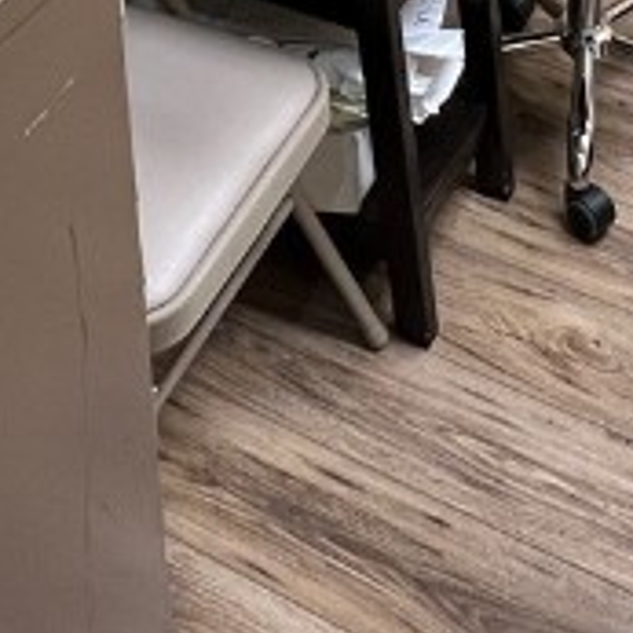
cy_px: -443
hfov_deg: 25.4
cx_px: 337
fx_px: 1407
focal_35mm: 68
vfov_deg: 19.9
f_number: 1.8
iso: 160
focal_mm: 1.57
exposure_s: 1/120
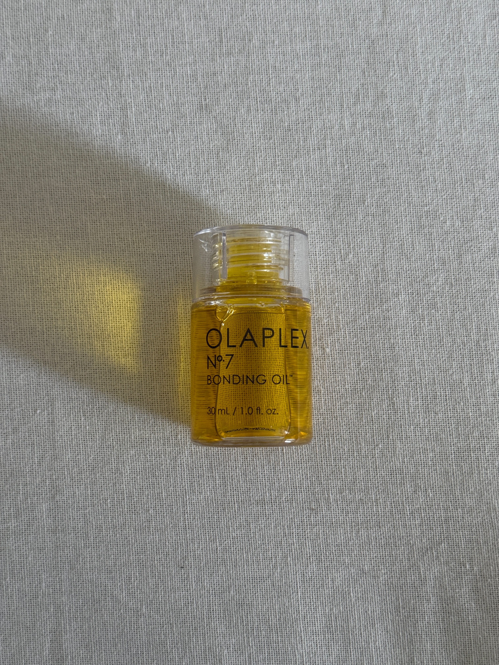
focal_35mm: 48
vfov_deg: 39.7
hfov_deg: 30.3
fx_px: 923
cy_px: 332
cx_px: 250
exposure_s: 1/60
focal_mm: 6.76
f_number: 1.78
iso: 160
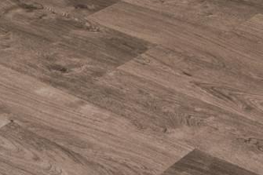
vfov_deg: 9.6
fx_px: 818
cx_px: 252
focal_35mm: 112
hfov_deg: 17.9
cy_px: -338
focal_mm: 10
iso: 250
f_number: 9
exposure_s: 1/4
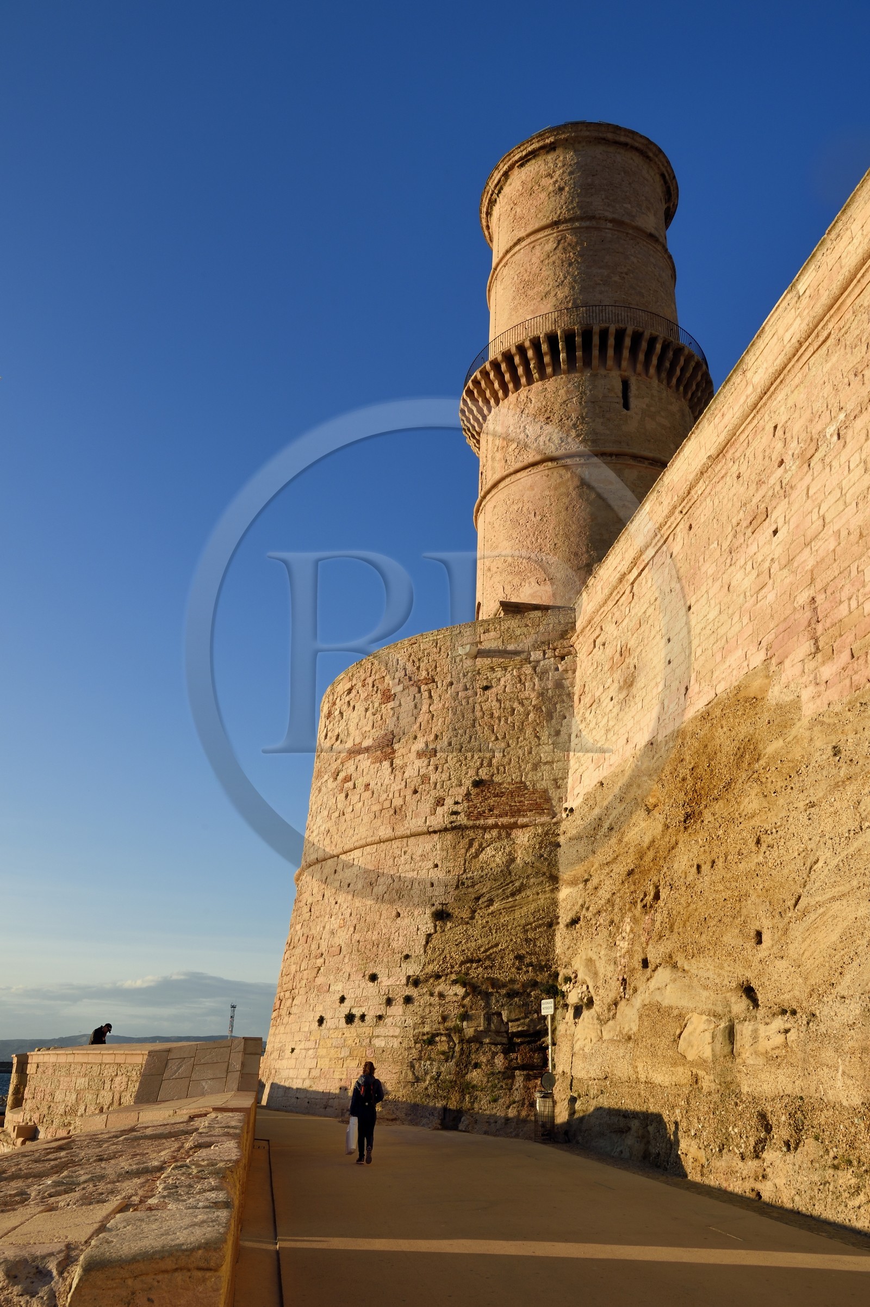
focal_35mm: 28
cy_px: 654
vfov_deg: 65.5
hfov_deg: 46.4
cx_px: 435
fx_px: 1016
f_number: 13
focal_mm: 28
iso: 200
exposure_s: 1/250
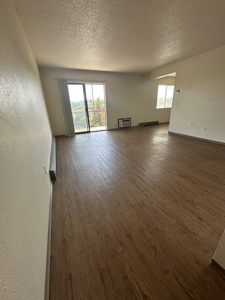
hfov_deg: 85.7
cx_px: 112
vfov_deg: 102.1
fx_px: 121
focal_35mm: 14
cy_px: 150
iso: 64
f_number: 2.2
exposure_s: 1/120
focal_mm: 2.22
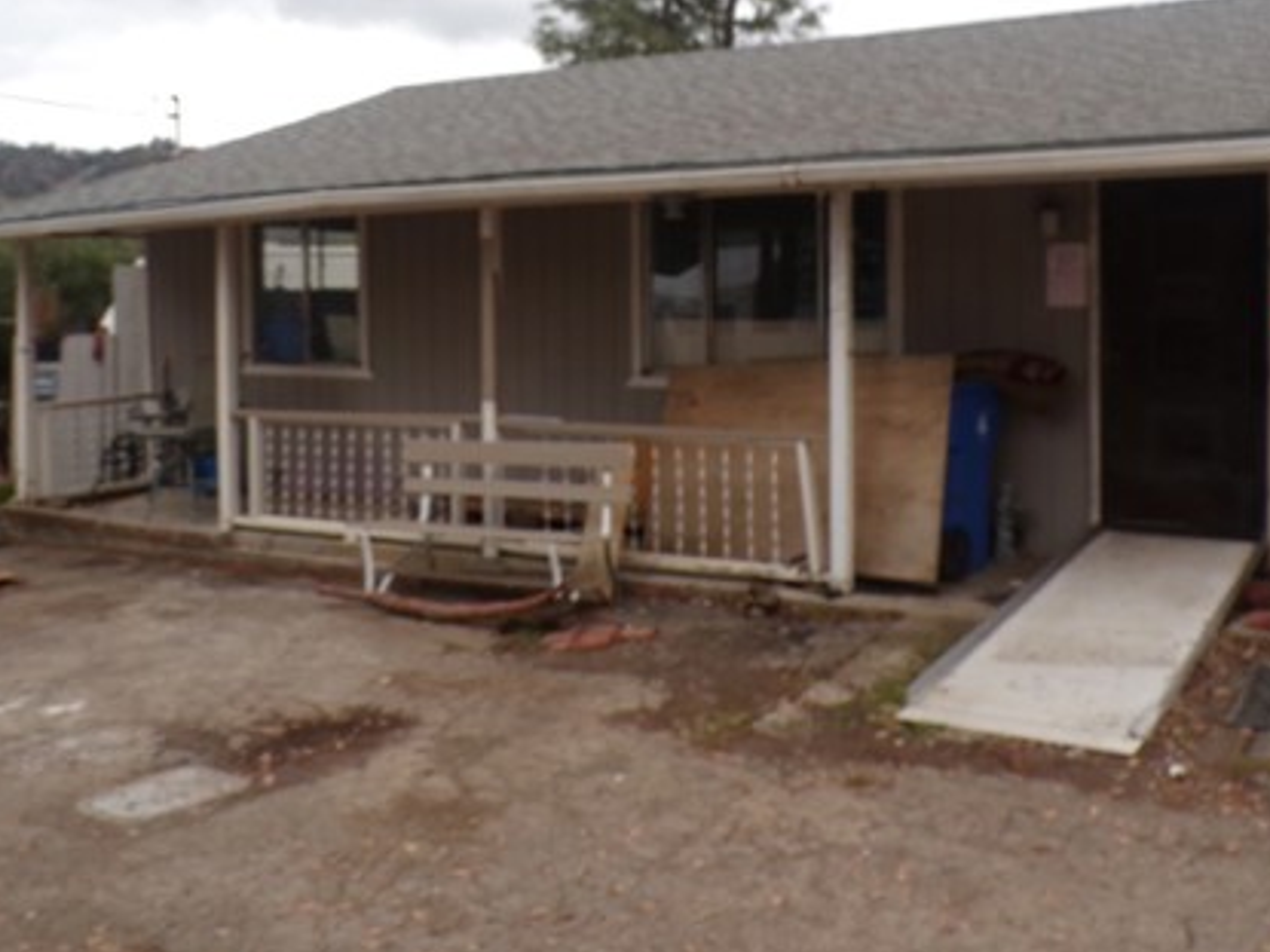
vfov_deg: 38.3
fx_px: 1357
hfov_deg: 49.9
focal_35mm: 37
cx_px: 753
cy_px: 337
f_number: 4.4
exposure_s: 1/38
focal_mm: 4.3
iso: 100
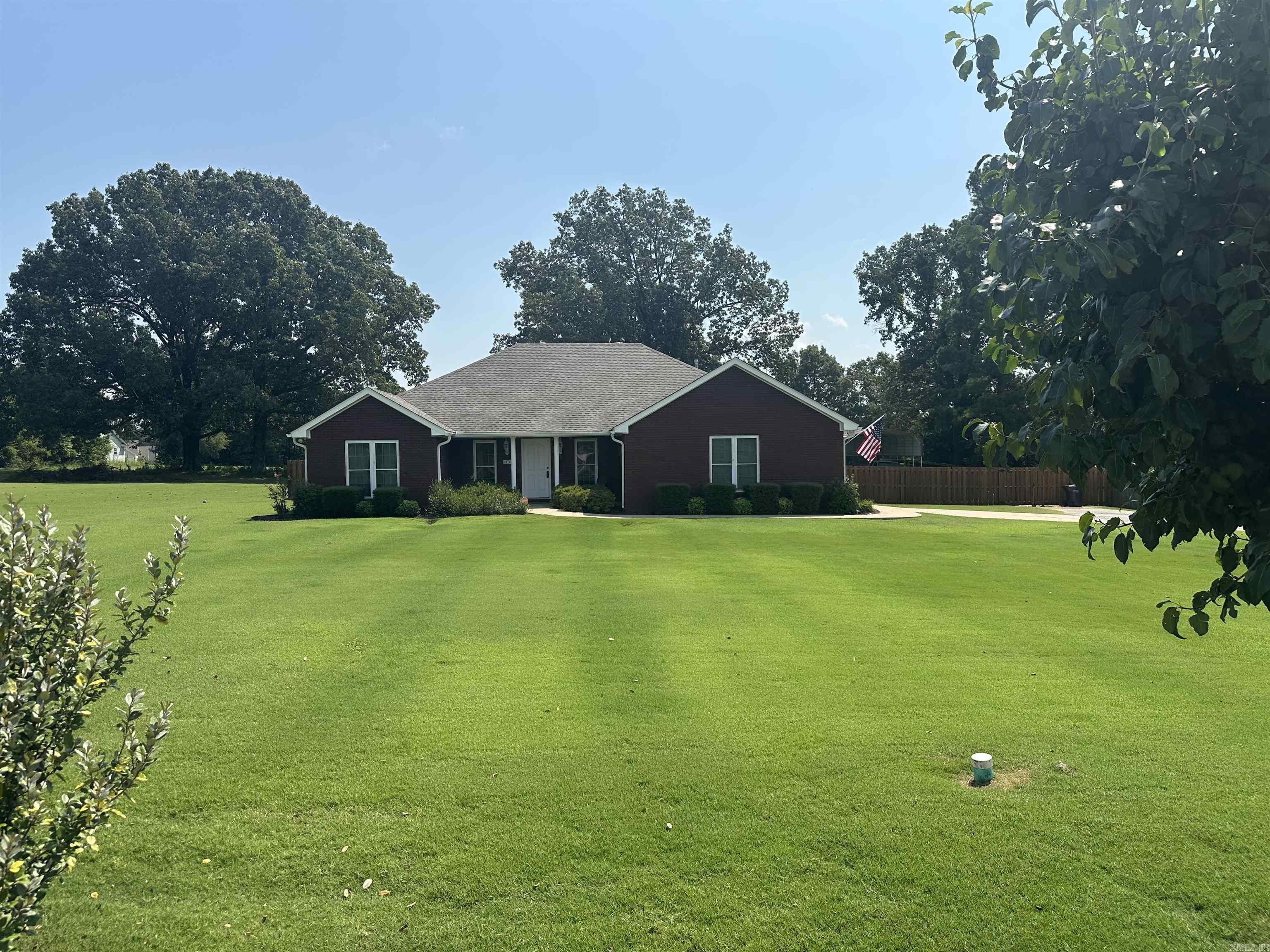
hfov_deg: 71.6
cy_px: 476
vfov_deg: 56.8
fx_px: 881
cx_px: 635
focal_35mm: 24
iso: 80
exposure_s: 1/5263
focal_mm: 6.86
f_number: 1.78
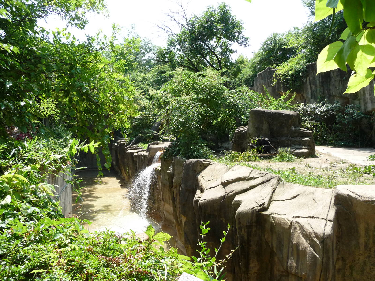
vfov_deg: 46.8
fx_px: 325
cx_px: 188
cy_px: 140
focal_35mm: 30
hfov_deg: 60.0
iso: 200
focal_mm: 5
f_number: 3.4
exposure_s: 1/500
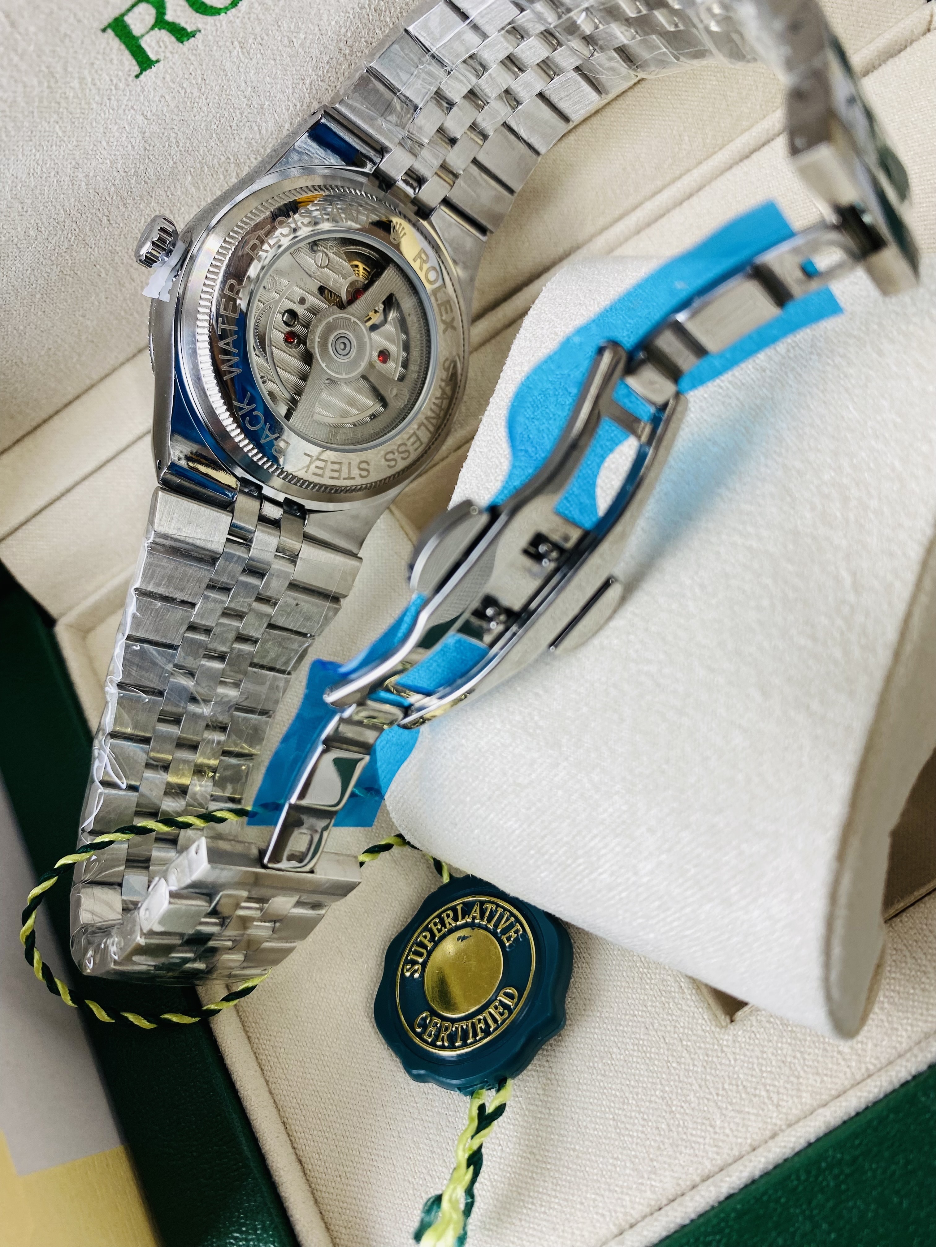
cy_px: 624
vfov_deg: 69.4
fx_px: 901
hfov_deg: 54.9
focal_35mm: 25
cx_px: 468
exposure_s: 1/100
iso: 50
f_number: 1.8
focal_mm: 4.25
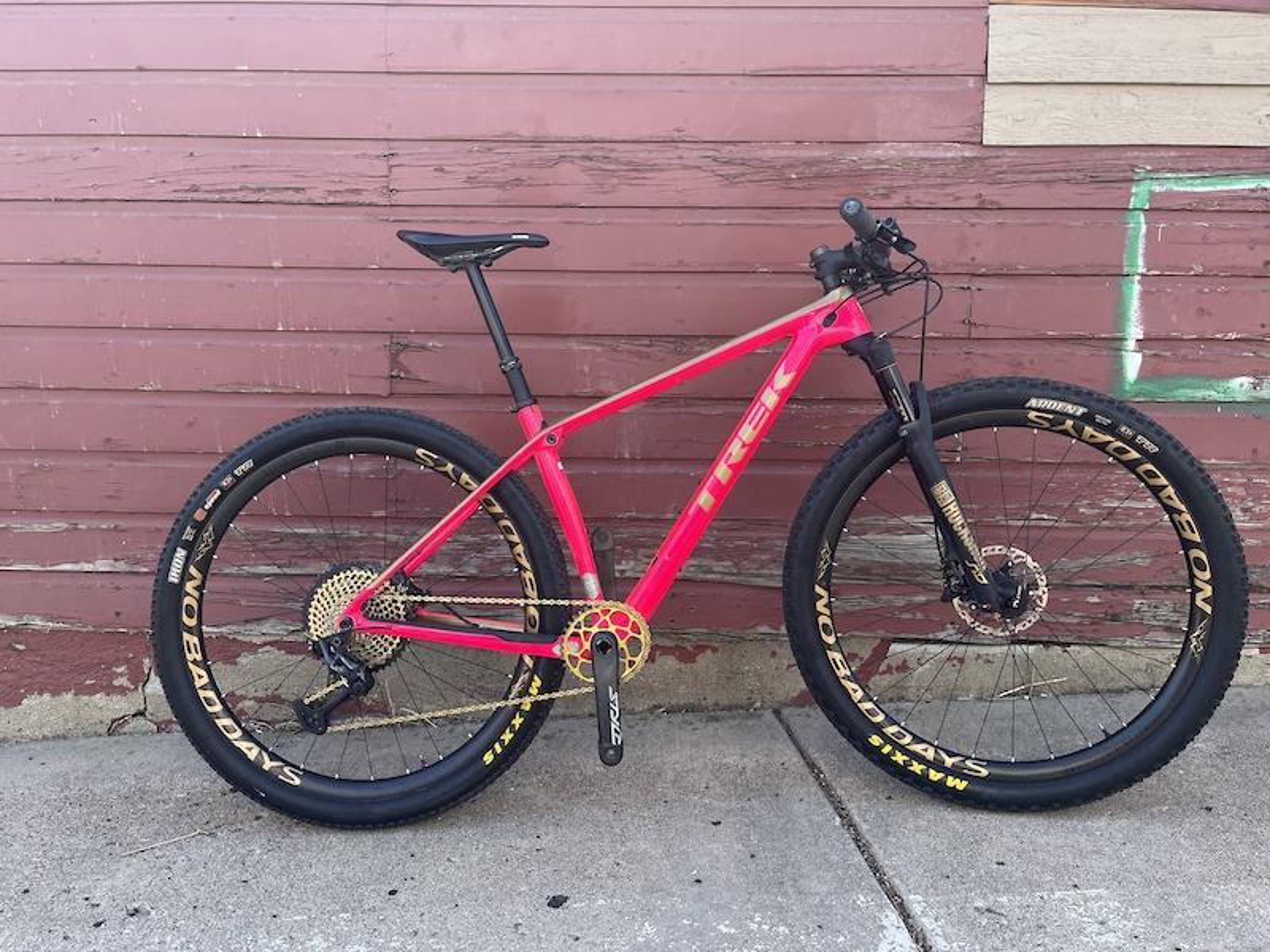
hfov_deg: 67.3
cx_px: 635
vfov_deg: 53.1
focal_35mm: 26
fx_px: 954
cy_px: 476
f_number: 1.6
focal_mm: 5.1
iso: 40
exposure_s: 1/175
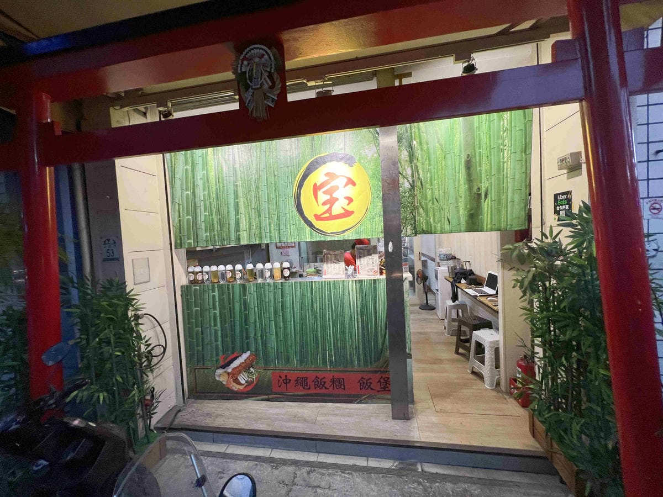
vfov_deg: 89.9
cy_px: 248
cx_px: 332
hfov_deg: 106.2
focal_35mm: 13
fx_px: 249
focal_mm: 1.57
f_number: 1.8
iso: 160
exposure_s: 1/120
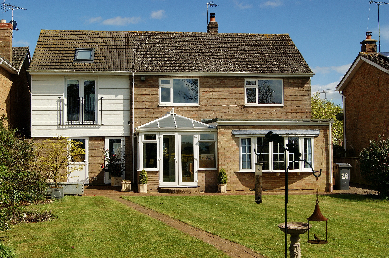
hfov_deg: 43.7
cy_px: 129
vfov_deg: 29.7
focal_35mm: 45
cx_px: 194
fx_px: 485
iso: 100
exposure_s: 1/200
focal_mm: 30
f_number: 13
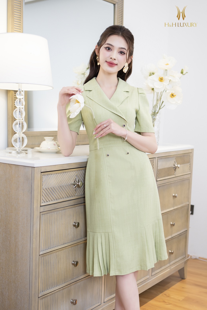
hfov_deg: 26.0
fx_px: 448
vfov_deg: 38.2
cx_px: 104
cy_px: 155
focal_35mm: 52
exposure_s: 1/125
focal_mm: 35
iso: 400
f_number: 2.8
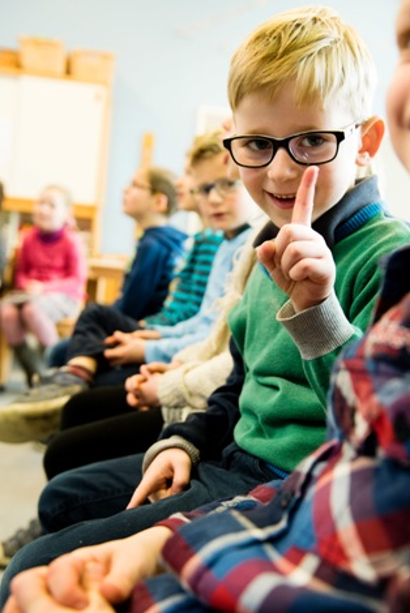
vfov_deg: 47.4
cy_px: 305
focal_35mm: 41
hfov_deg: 32.6
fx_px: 699
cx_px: 227
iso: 800
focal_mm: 32
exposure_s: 1/30
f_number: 3.3
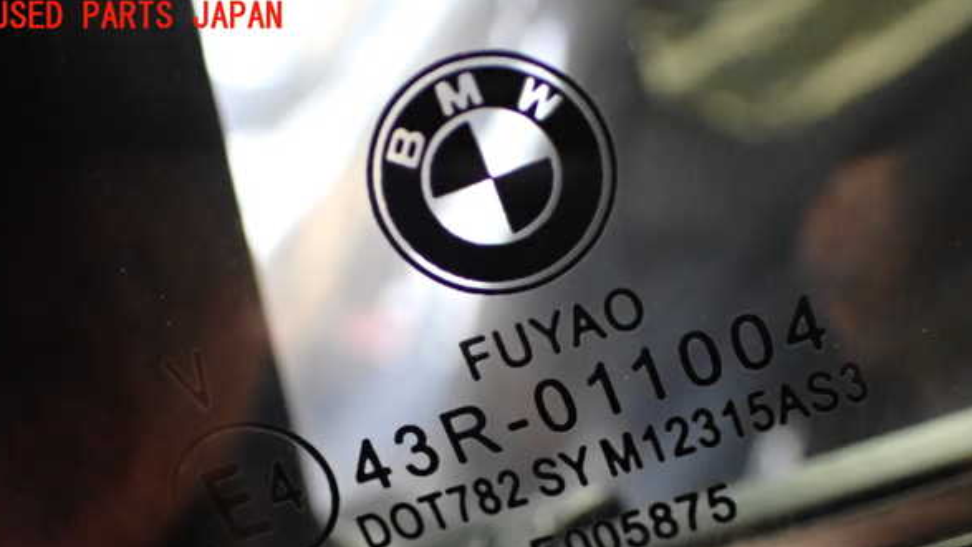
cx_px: 479
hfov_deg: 42.1
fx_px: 1263
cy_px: 370
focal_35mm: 49
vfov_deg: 24.3
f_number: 2.9
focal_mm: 7.84
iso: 2500
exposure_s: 1/40
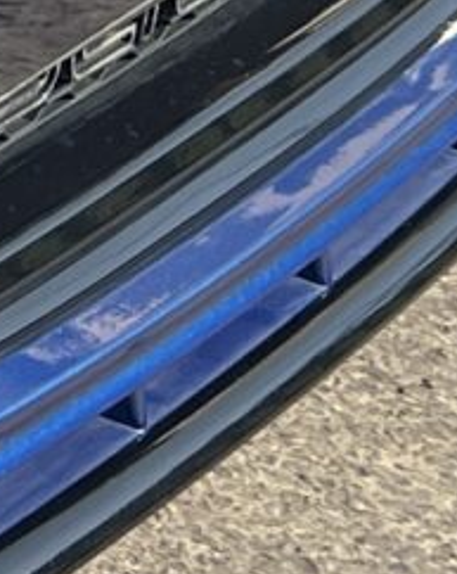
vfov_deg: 6.7
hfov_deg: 4.6
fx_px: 4557
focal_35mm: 269
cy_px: -954
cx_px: -2043
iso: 50
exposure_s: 1/1135
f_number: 1.5
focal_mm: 5.7
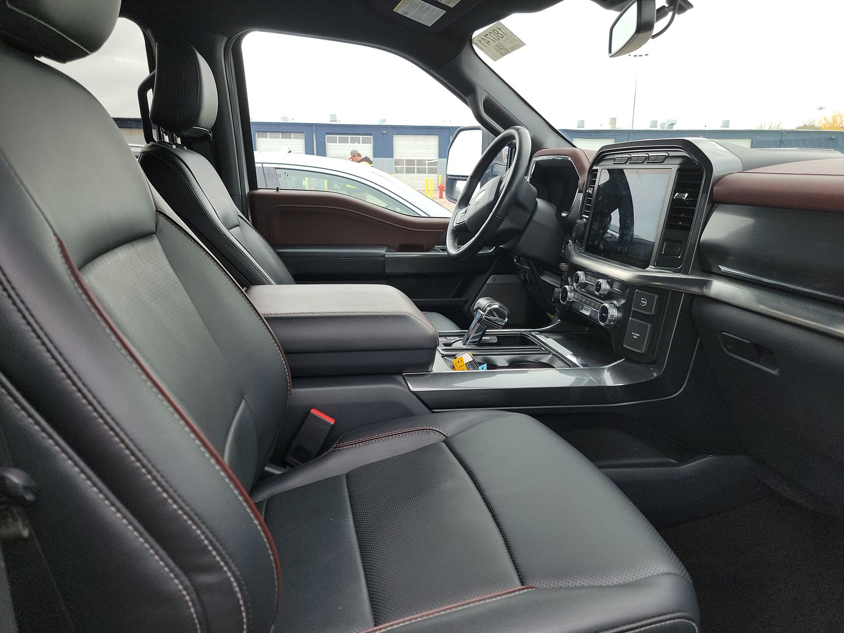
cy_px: 316
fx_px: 585
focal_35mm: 24
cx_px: 422
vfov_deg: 56.8
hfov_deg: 71.6
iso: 90
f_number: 1.8
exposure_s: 1/119
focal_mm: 6.7
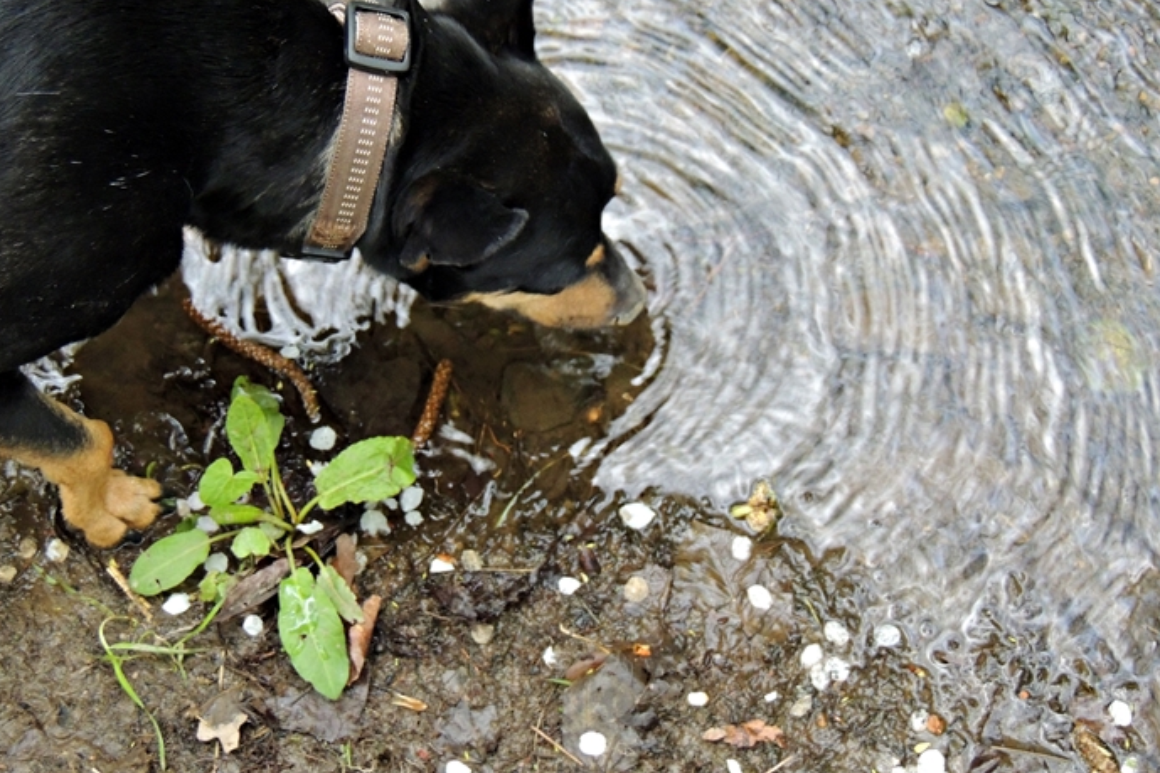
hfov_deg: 27.4
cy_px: 333
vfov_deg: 18.4
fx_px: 2384
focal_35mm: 74
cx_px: 581
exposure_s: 1/100
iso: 800
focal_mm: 12.4
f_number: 3.9
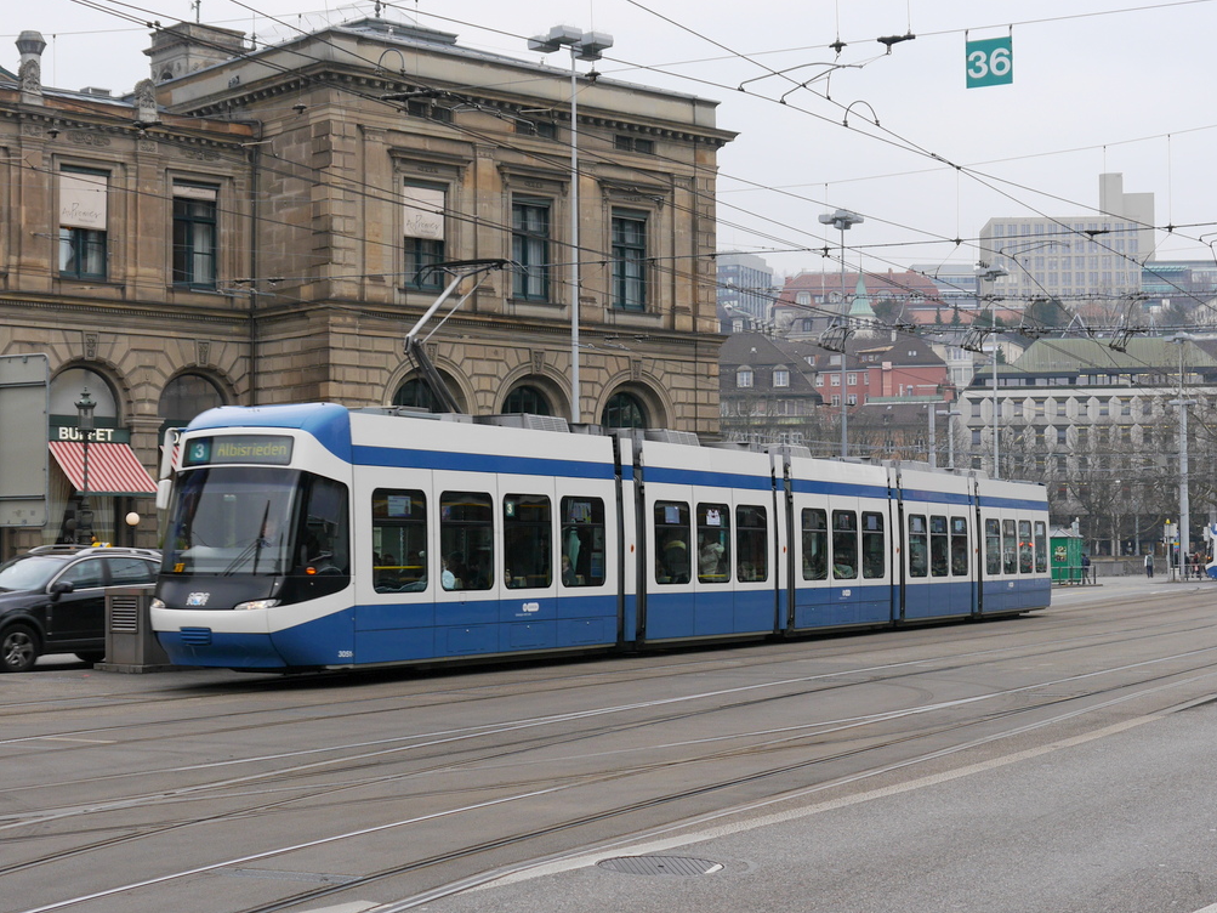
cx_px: 587
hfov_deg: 29.0
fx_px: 2355
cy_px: 493
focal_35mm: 67
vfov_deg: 21.9
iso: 160
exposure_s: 1/160
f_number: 6.3
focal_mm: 28
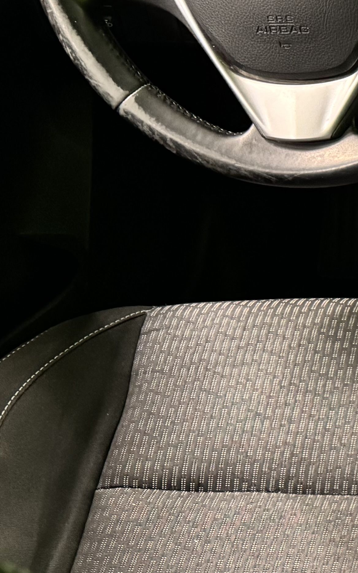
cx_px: 789
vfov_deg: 26.4
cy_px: 232
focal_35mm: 78
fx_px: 1218
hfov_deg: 13.4
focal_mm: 6.76
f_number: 1.78
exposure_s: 1/33
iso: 800
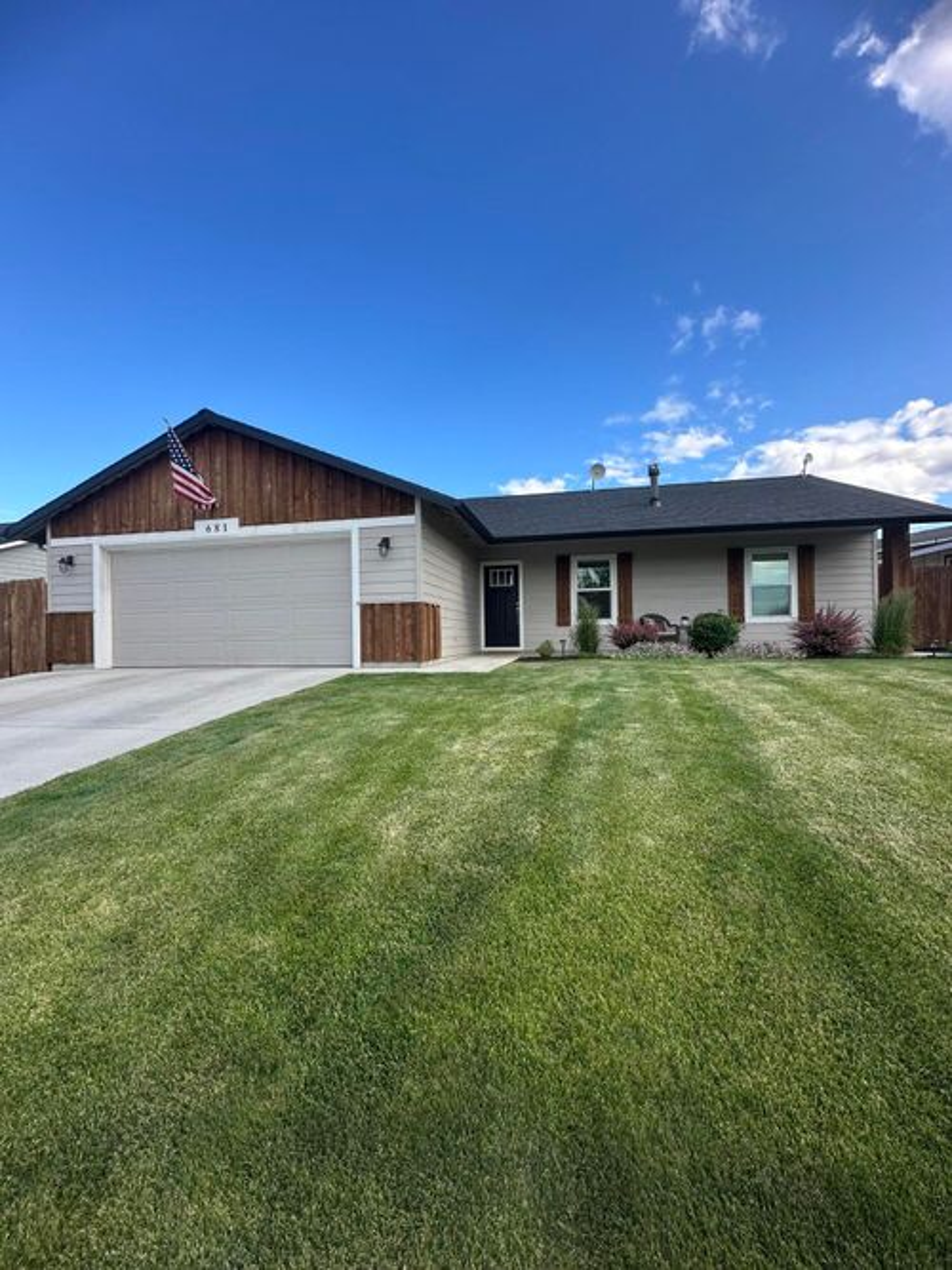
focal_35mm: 14
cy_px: 635
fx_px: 514
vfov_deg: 102.1
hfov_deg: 85.7
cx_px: 476
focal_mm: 2.22
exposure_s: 1/556
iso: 40
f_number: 2.2
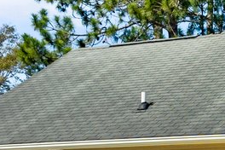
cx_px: 402
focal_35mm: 132
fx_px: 825
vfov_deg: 10.3
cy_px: 170
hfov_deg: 13.9
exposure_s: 1/1000
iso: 100
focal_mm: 17
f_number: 8
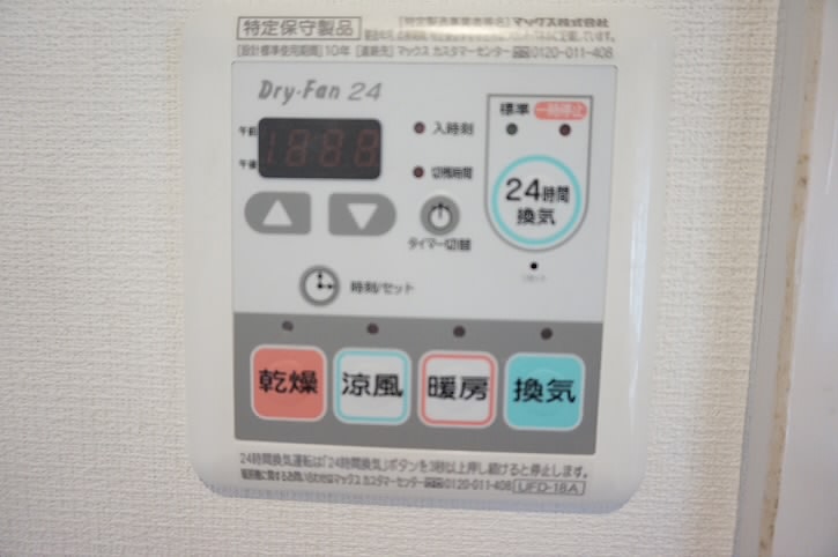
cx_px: 419
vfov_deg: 53.0
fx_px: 558
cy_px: 278
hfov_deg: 73.8
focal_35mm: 24
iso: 2000
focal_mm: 16
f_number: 3.5
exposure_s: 1/160
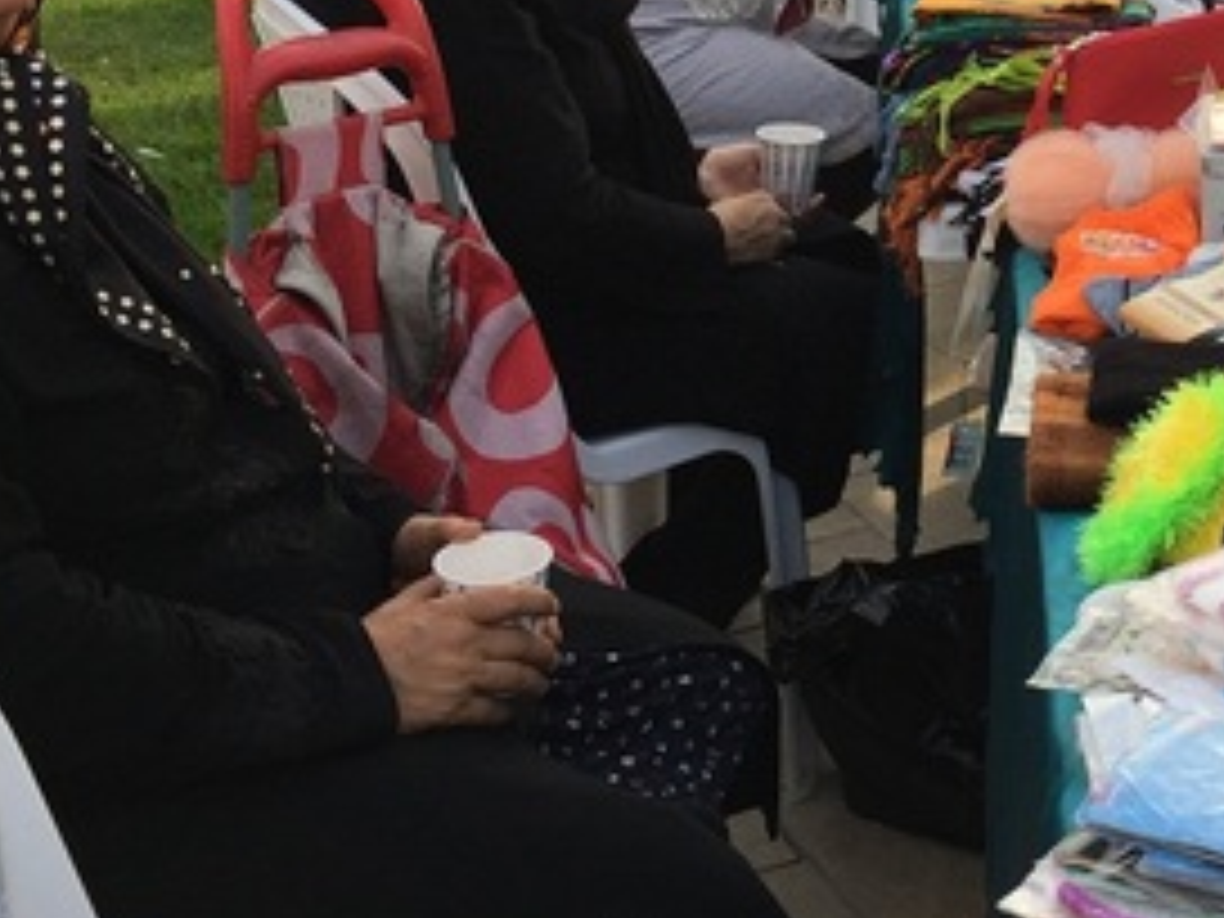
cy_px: 52
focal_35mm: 66
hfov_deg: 28.5
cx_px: 1053
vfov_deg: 21.6
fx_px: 2334
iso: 32
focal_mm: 4.15
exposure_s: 1/408
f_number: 2.2
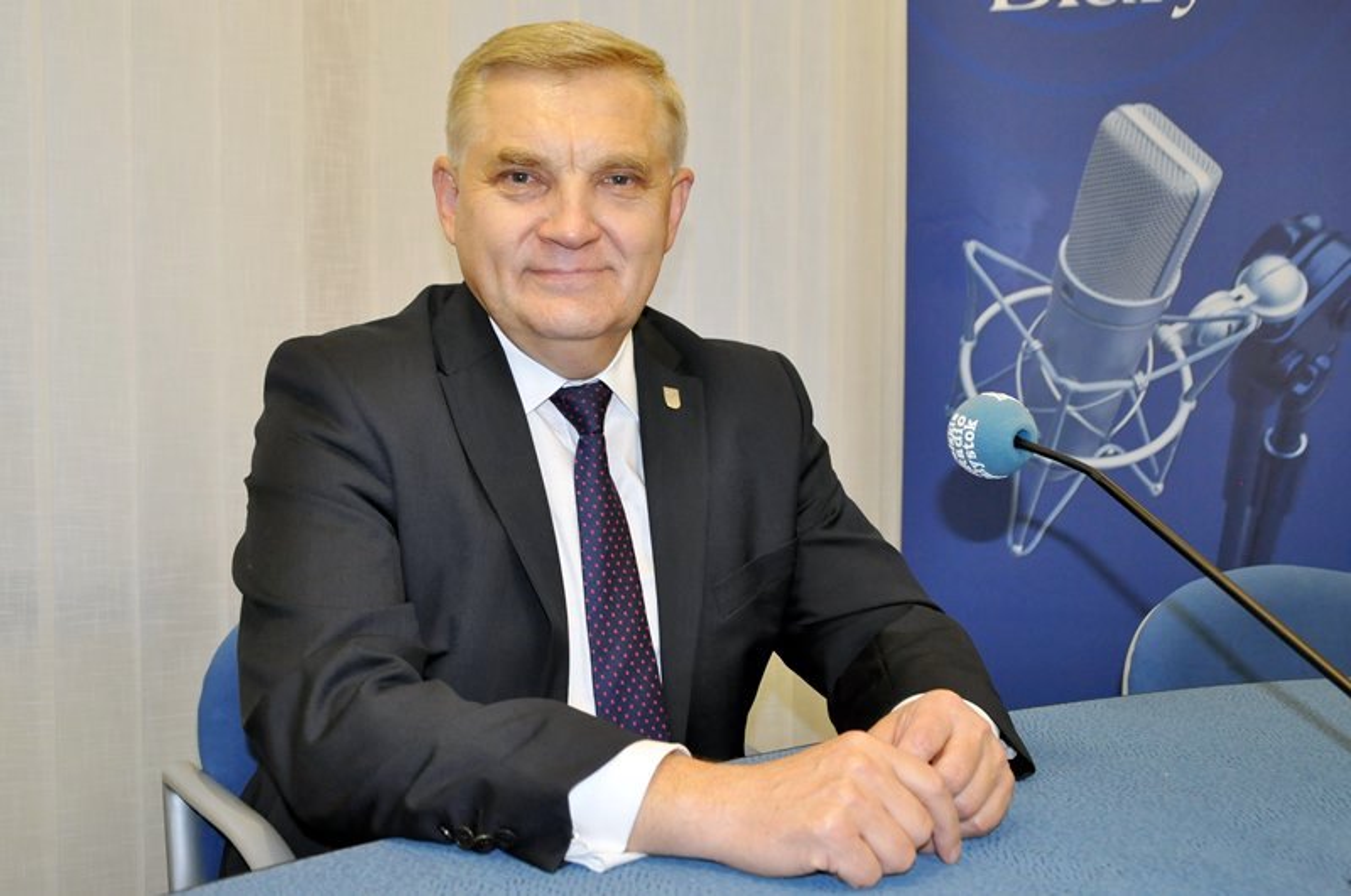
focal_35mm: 36
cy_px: 448
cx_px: 676
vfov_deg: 36.8
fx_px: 1349
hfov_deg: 53.2
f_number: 3.8
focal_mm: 24
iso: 800
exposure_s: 1/60
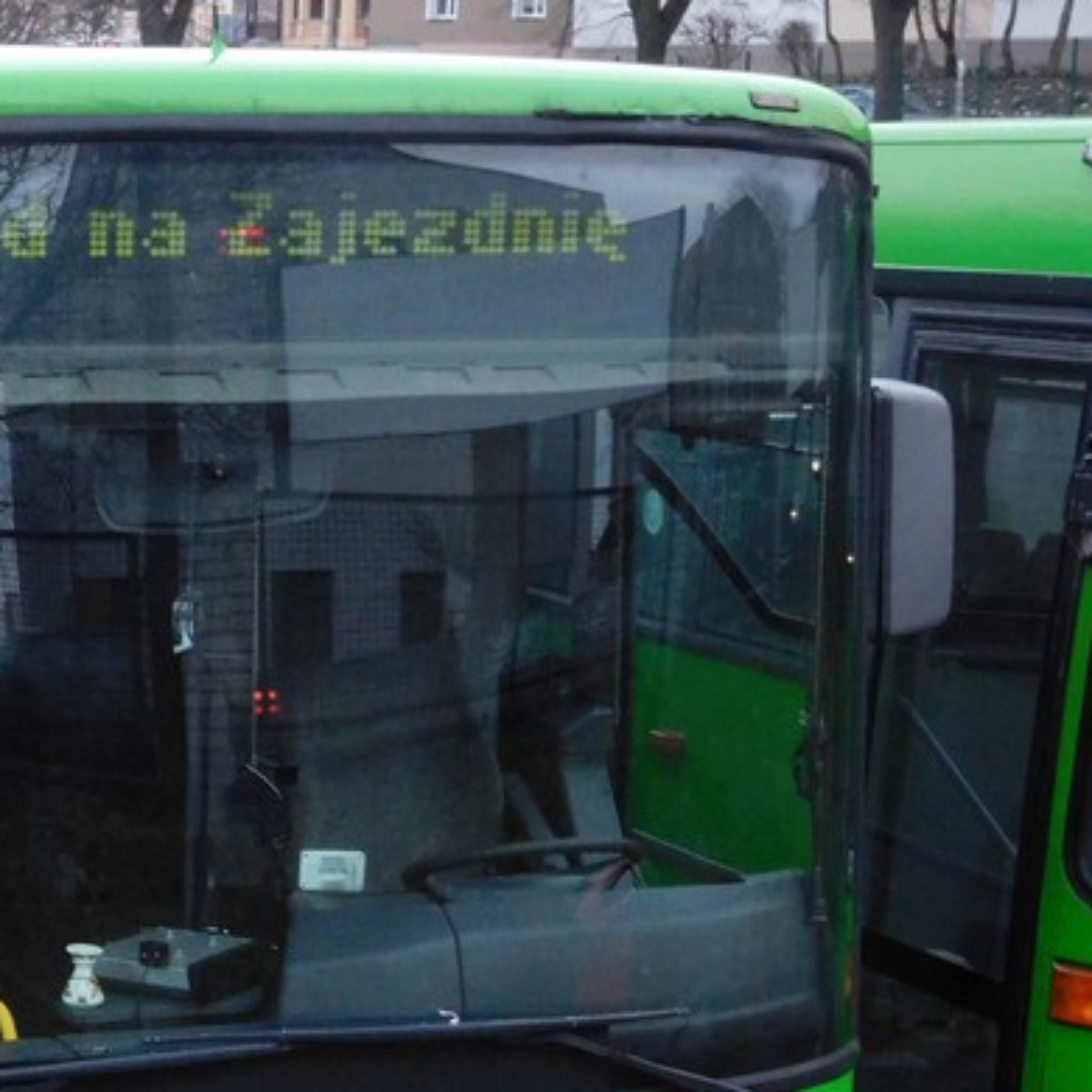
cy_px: 858
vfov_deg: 16.9
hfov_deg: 16.7
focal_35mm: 102
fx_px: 3640
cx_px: 34
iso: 560
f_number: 4.1
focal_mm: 8.9
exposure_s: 1/30
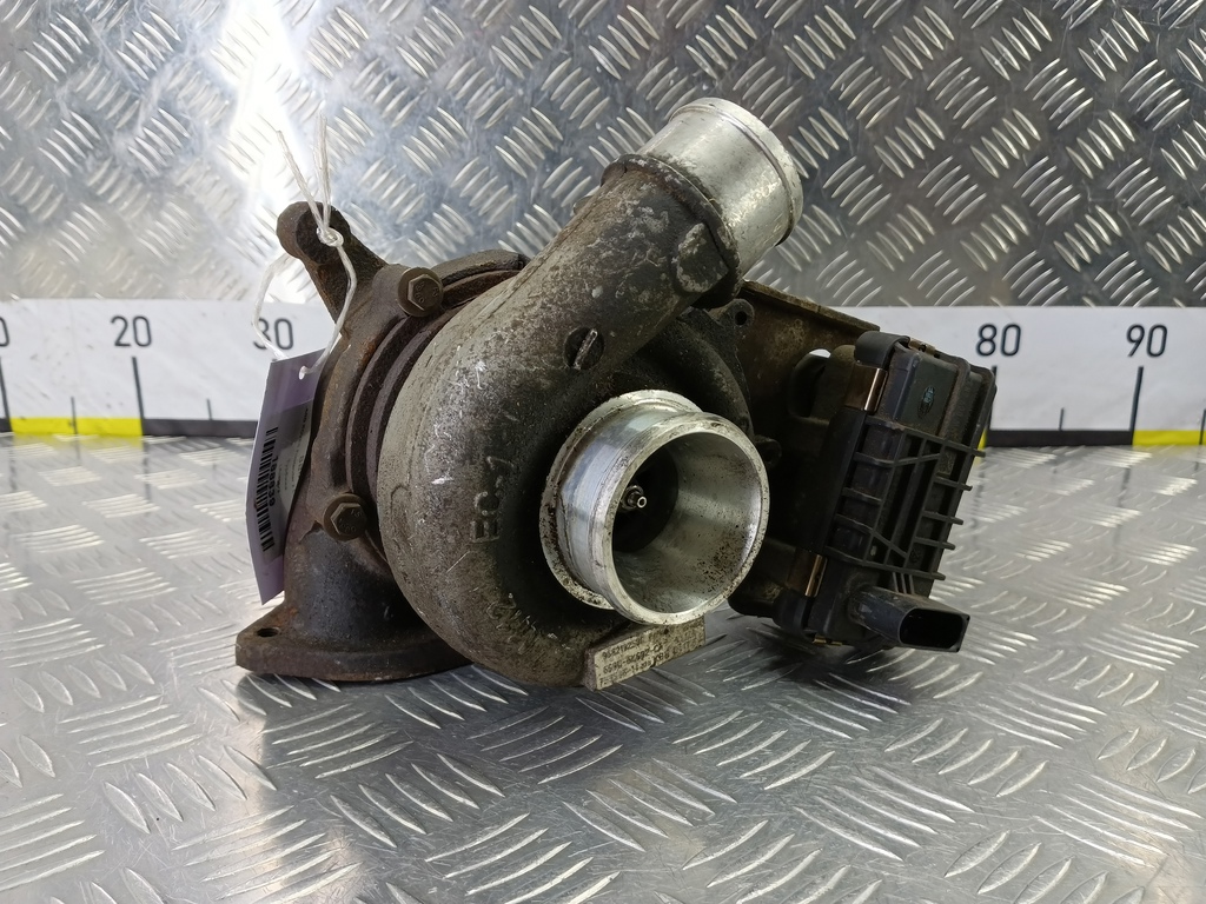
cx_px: 603
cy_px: 452
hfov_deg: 73.9
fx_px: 801
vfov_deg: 58.9
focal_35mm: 23
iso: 183
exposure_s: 1/50
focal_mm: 4.11
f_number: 1.6
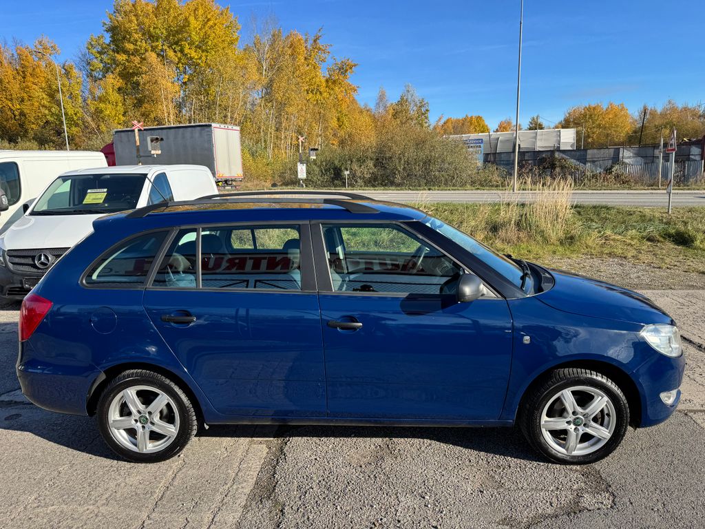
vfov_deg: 56.8
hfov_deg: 71.6
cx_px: 352
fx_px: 489
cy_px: 264
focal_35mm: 24
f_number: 1.78
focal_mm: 6.76
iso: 80
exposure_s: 1/2041
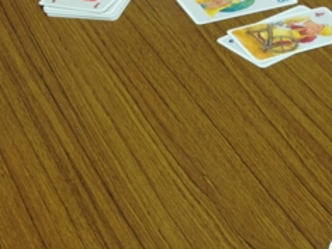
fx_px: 911
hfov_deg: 19.8
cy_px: 167
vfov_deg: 15.5
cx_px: 359
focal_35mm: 95
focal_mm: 4.28
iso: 100
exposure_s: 1/120
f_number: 2.4
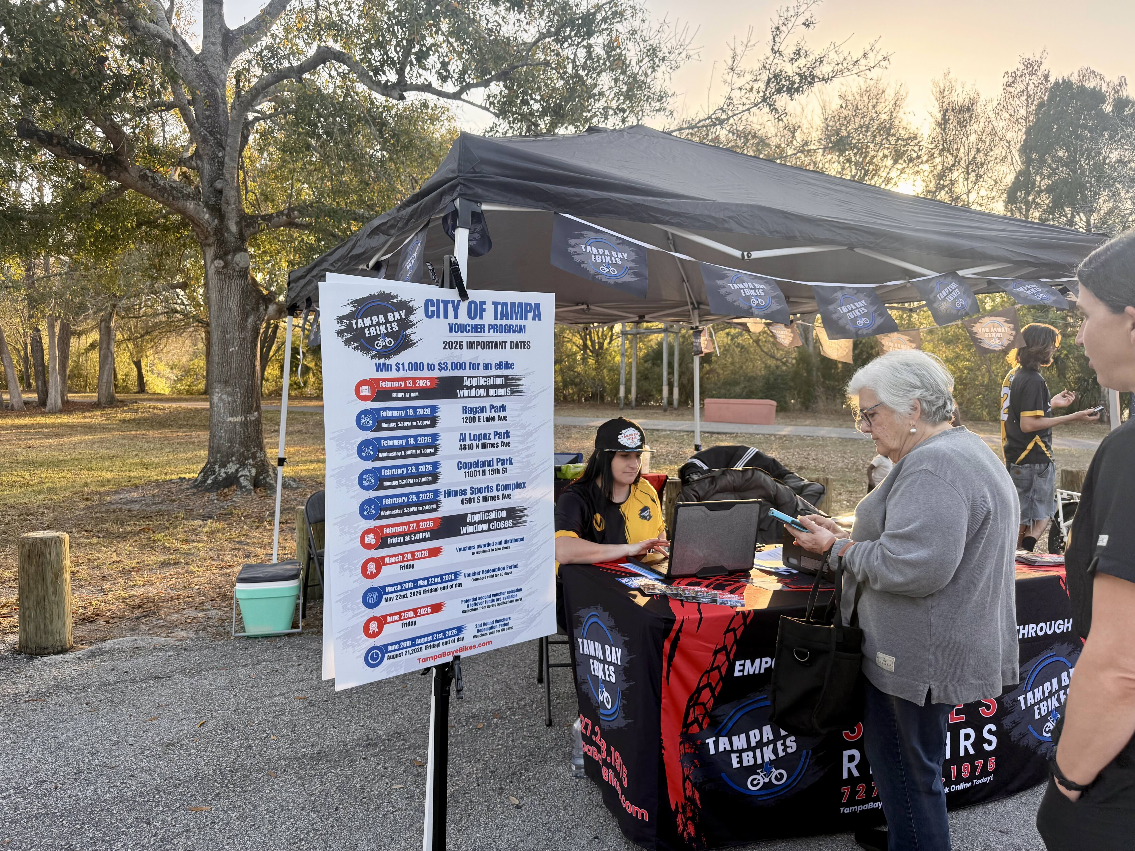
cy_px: 426
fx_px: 787
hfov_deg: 71.6
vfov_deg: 56.8
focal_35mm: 24
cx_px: 568
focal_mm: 6.76
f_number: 1.78
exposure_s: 1/421
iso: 100
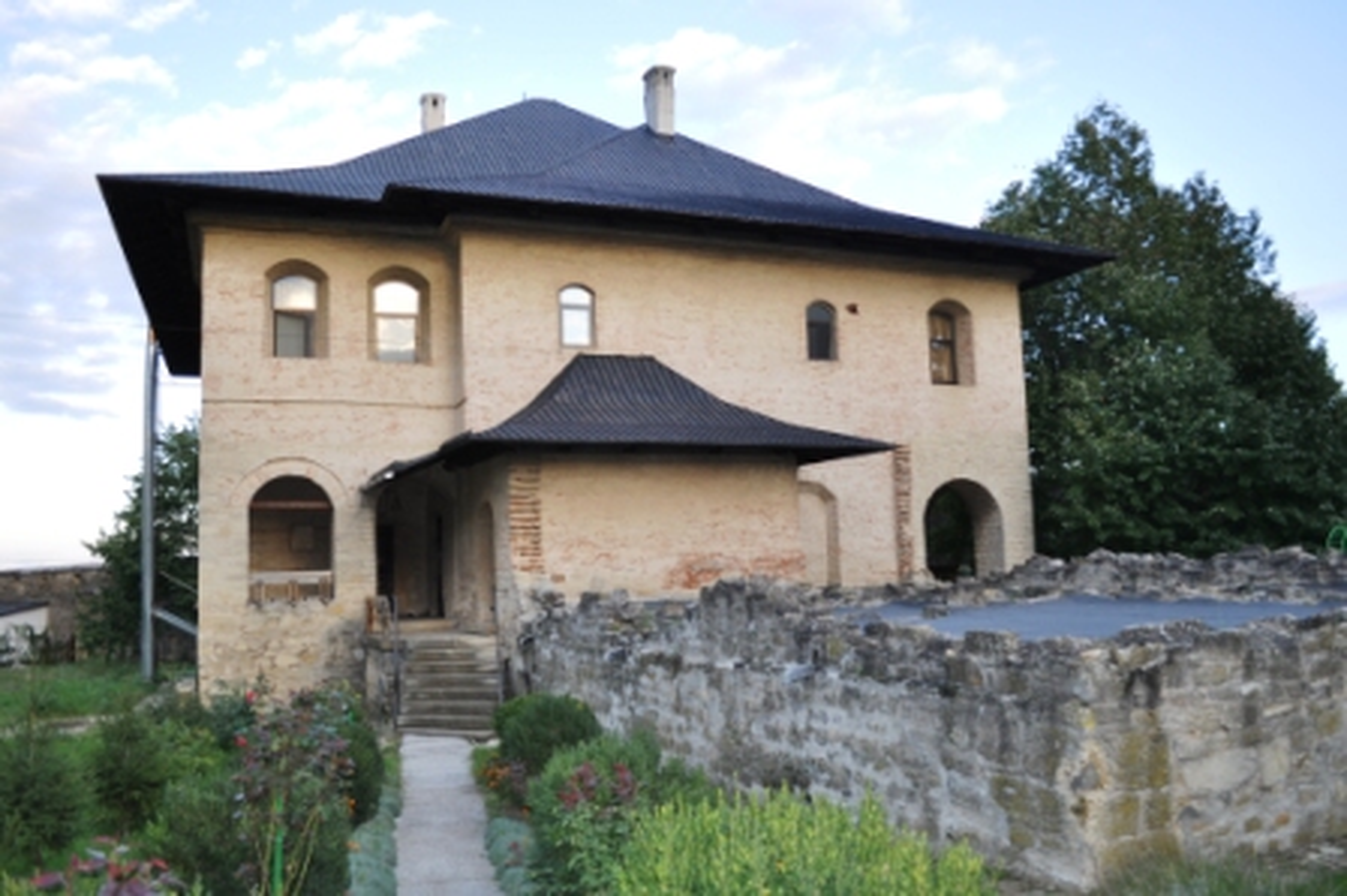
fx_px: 1122
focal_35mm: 30
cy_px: 448
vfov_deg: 43.5
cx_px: 674
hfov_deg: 62.0
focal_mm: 20
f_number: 5
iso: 250
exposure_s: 1/200
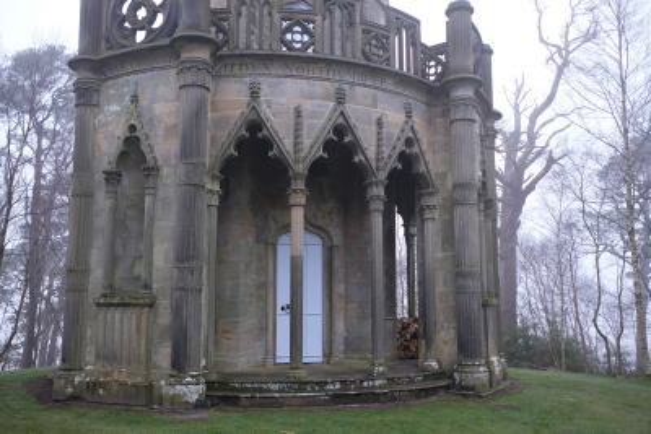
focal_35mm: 35
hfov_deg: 54.4
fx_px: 633
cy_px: 217
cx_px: 326
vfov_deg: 37.9
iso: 200
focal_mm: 23
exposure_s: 1/110
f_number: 2
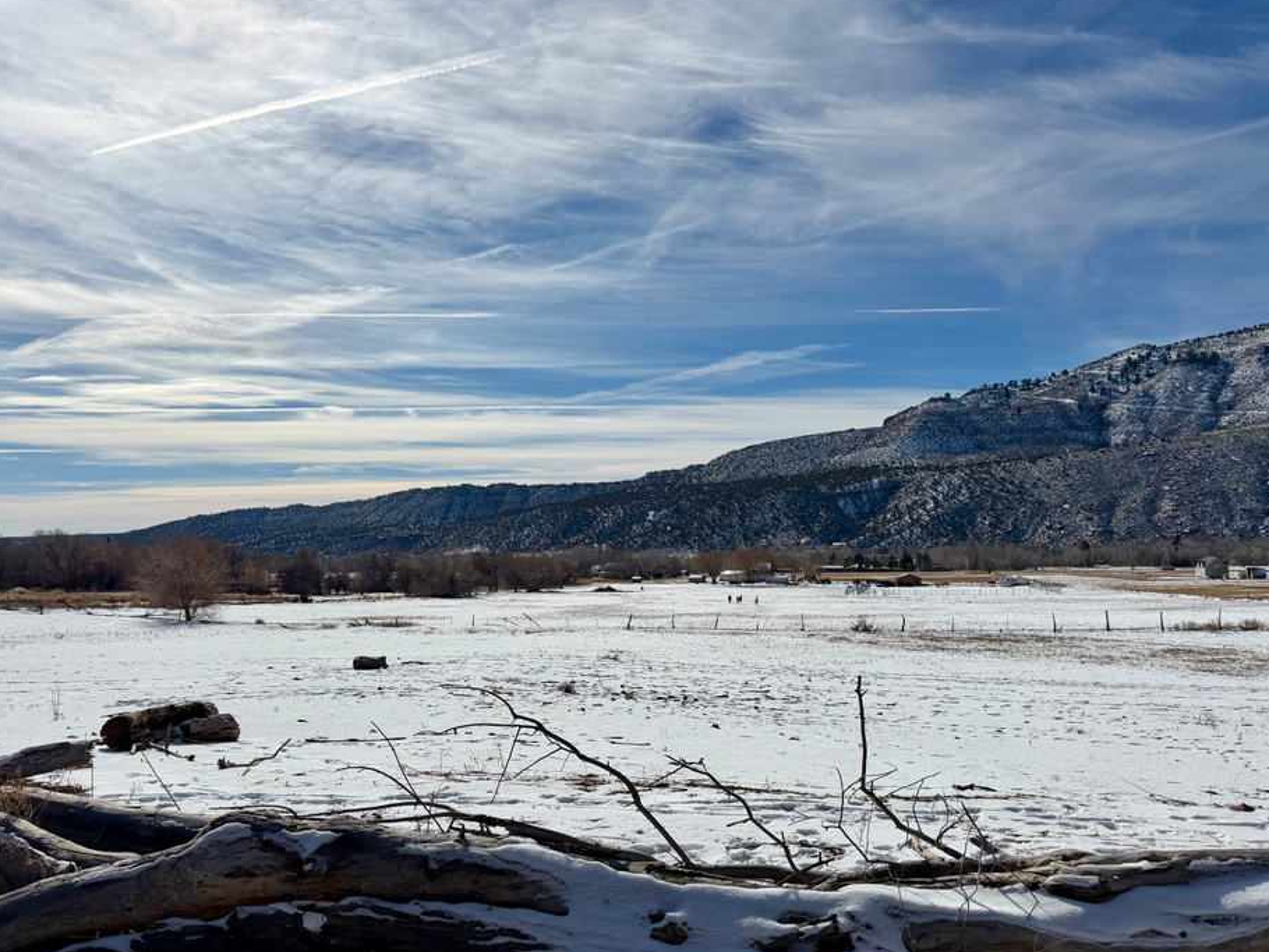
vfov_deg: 51.3
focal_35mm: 27
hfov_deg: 65.2
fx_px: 990
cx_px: 576
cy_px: 525
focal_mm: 6.76
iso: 80
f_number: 1.78
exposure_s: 1/22727
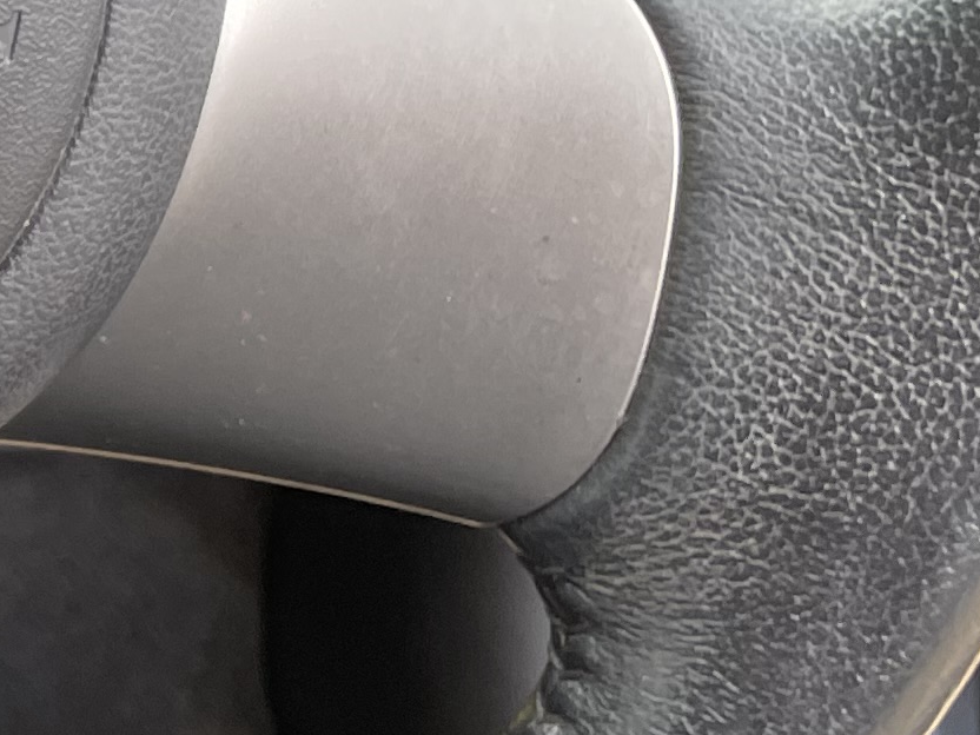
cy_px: -396
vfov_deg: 11.3
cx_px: -859
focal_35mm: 126
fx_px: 3567
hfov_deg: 13.7
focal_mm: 4.2
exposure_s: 1/121
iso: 50
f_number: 1.6
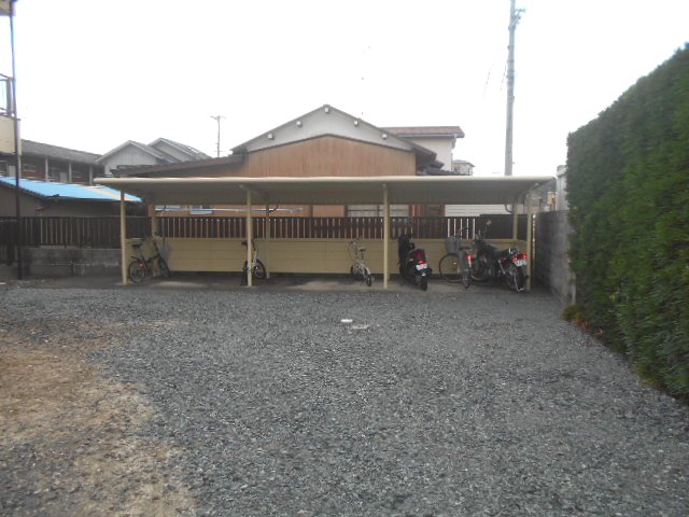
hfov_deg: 67.3
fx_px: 518
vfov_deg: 53.1
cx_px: 344
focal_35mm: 26
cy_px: 258
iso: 80
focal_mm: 4.6
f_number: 3.2
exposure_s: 1/500
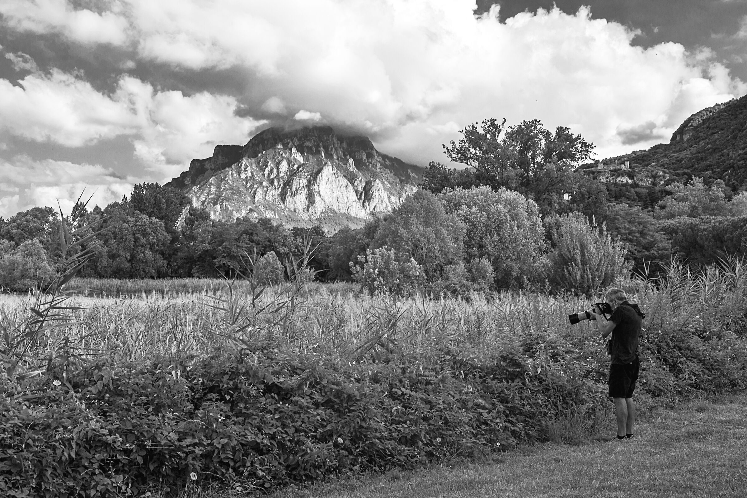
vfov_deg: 21.6
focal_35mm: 63
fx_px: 1307
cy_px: 249
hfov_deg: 31.9
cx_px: 374
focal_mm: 42
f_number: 13
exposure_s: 1/50
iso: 100
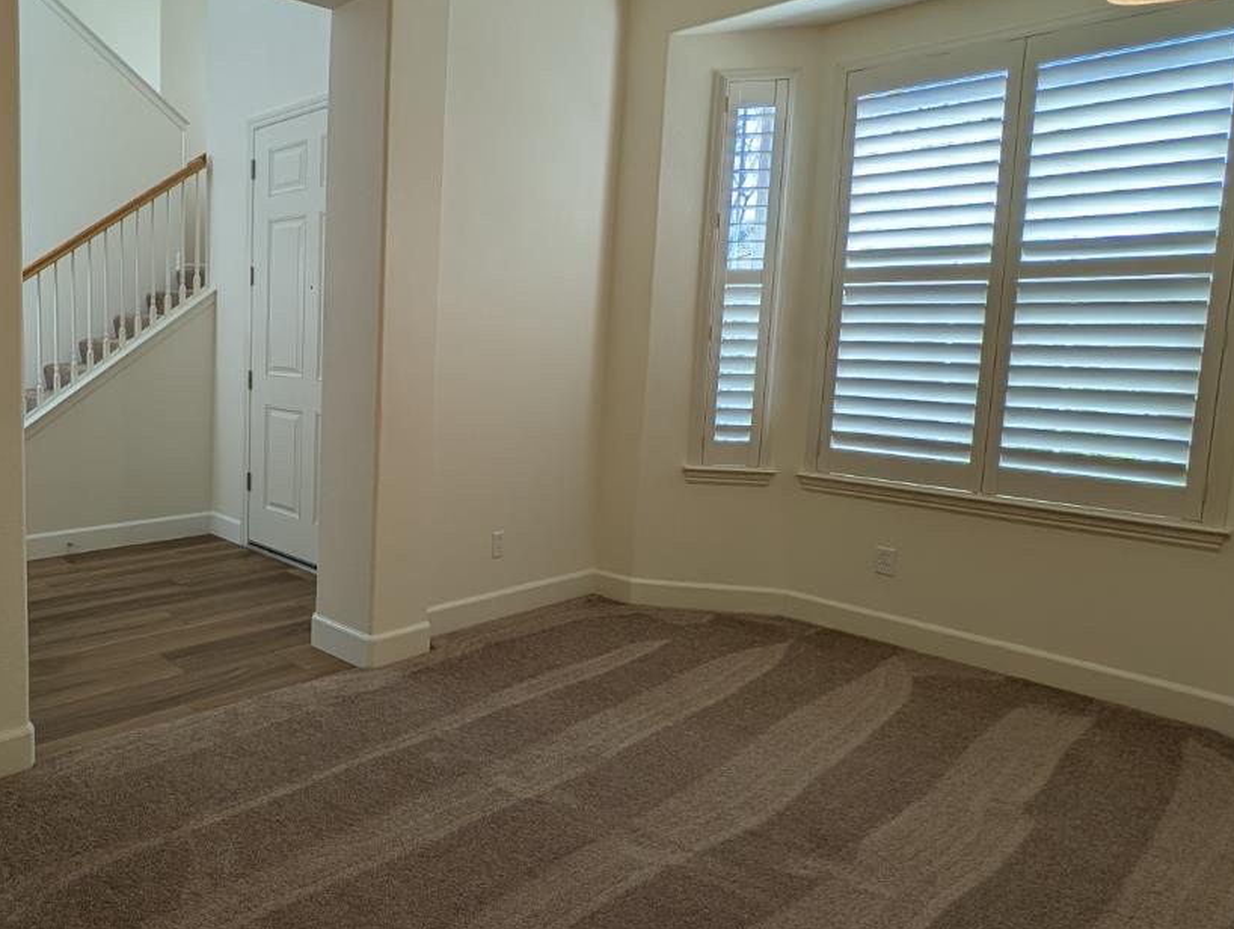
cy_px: 411
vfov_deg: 61.0
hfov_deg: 67.5
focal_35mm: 22
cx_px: 211
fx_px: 785
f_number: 1.95
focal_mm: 2.23
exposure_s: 1/280
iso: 41
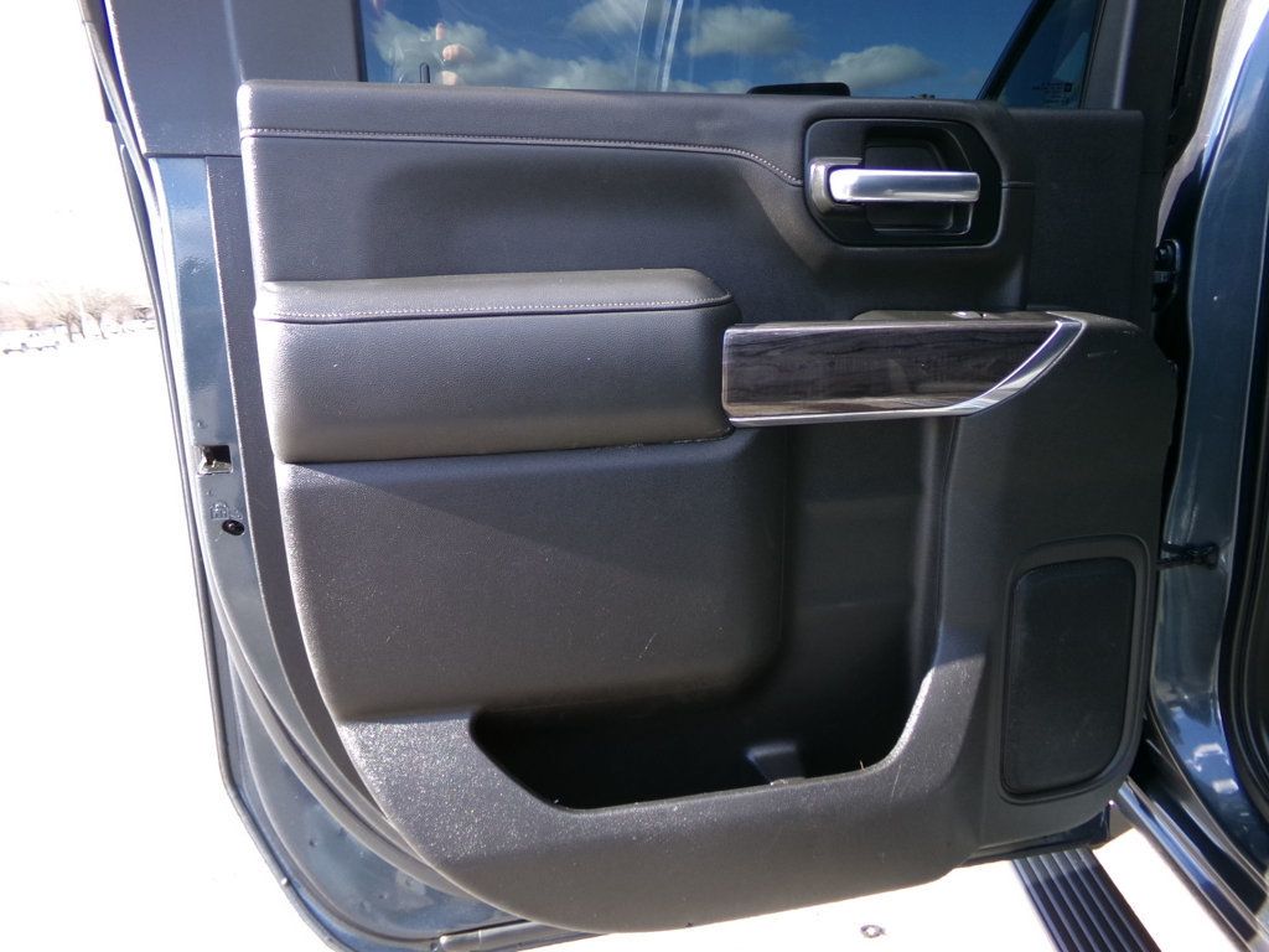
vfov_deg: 56.8
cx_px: 634
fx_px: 880
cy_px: 476
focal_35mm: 24
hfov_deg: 71.6
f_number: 3.7
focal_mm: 4.3
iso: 100
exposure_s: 1/80
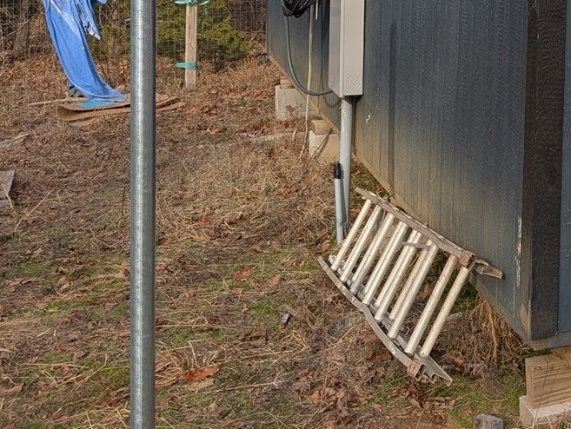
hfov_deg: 23.9
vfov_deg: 19.9
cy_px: -76
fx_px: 1156
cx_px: 774
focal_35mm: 70
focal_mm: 6.9
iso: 19
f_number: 1.68
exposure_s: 1/542
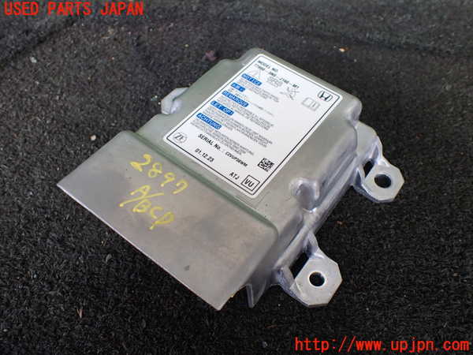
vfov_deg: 46.8
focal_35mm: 30
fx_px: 410
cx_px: 236
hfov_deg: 60.0
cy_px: 178
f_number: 2.3
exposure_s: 1/125
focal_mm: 5.4
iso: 160
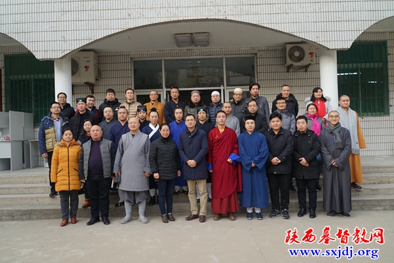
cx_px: 197
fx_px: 295
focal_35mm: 27
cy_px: 132
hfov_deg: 67.4
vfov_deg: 47.9
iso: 125
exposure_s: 1/160
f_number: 4
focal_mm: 18
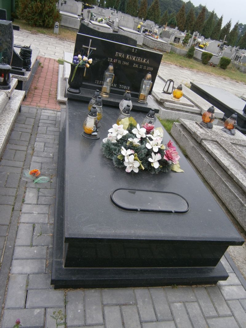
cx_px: 123
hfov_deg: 53.1
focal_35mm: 26
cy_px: 164
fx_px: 246
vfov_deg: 67.3
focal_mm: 4.7
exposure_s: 1/125
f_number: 2.8
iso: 80
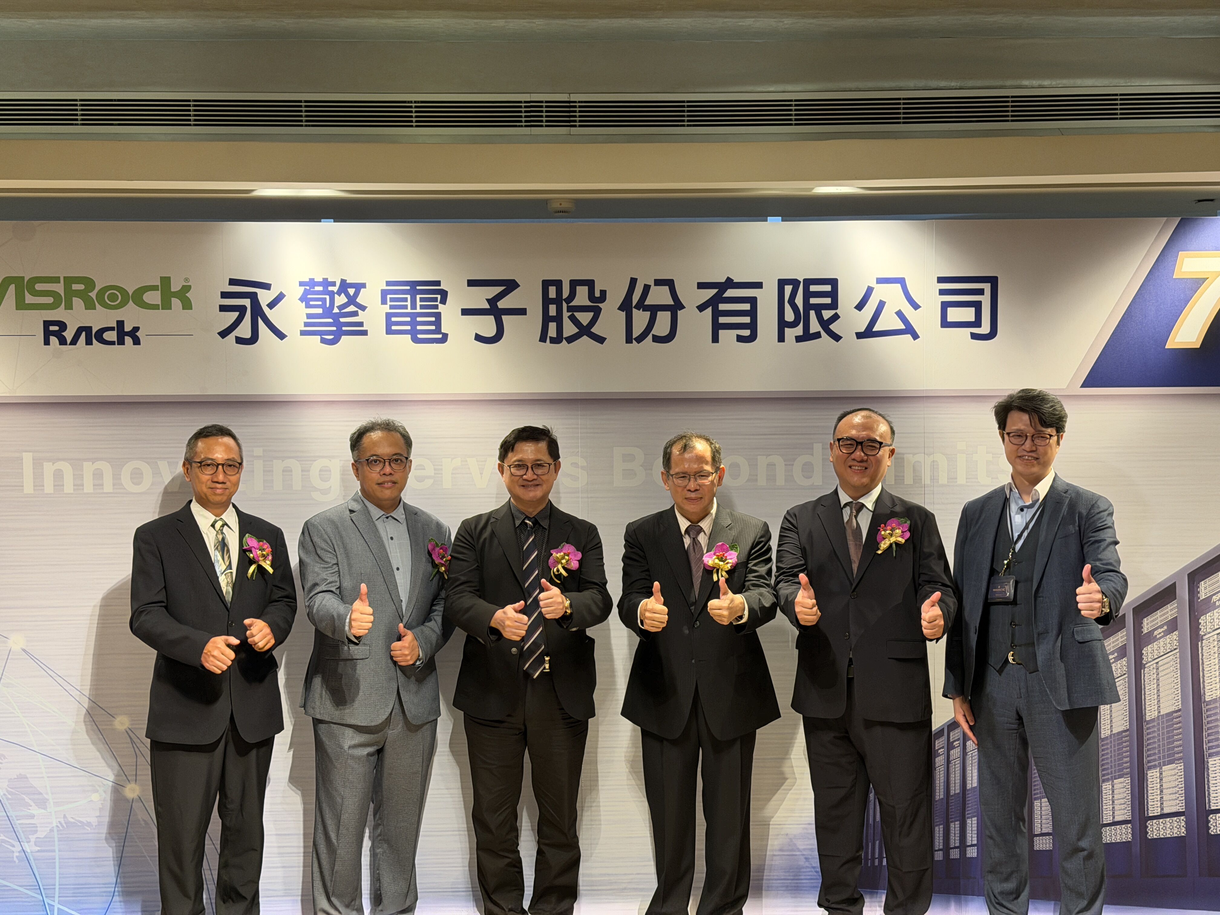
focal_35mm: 48
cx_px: 610
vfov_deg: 30.3
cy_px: 458
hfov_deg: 39.7
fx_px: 1692
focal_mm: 6.76
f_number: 1.78
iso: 200
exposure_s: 1/100
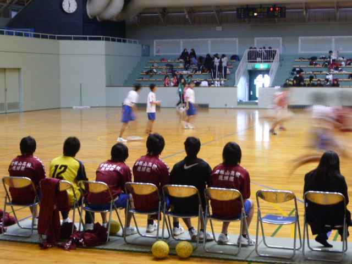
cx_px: 176
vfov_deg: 21.0
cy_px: 132
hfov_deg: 27.8
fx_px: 712
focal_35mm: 70
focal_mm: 12.4
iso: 400
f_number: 5.1
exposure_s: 1/10
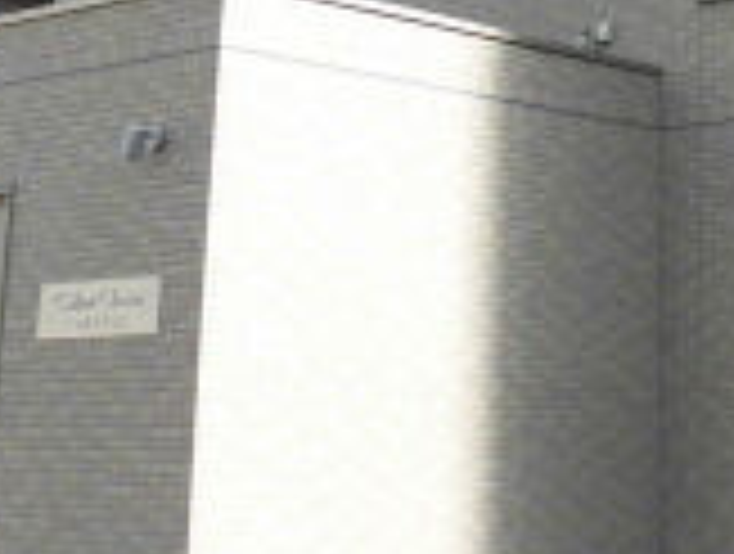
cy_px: -221
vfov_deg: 14.9
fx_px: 1998
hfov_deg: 20.1
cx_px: 761
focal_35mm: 94
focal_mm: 4.3
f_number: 3.1
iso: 100
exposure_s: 1/640
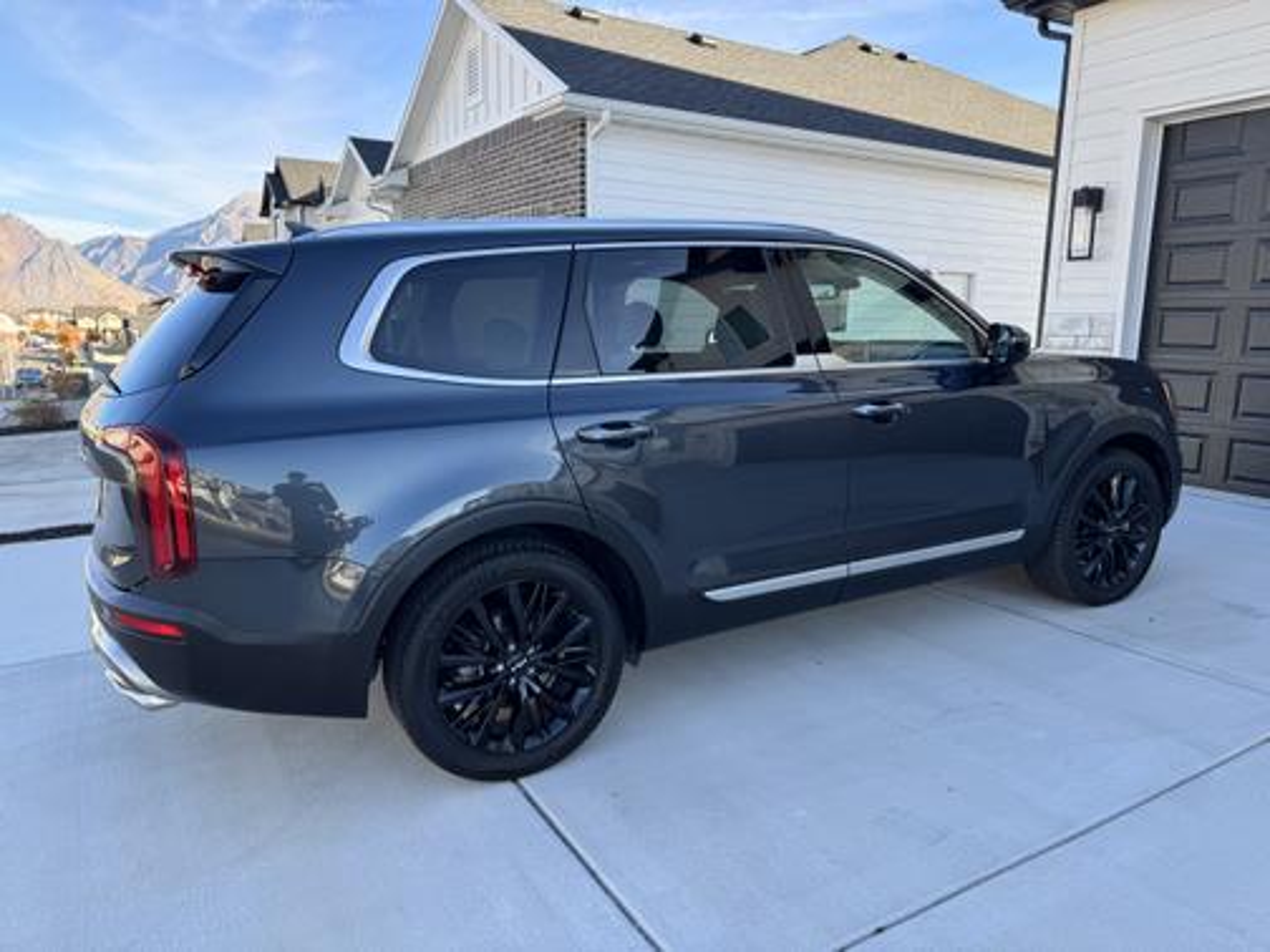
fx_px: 881
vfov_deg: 56.8
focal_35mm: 24
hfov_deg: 71.6
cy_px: 476
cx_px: 635
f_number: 1.78
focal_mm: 6.76
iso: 80
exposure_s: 1/535
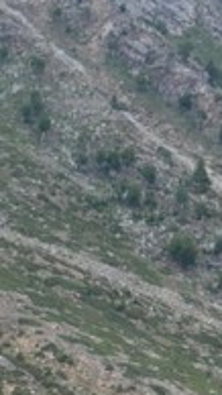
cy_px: 563
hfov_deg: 6.8
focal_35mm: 178
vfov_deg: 11.7
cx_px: -24
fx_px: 1864
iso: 100
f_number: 6.3
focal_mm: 22
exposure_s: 1/160
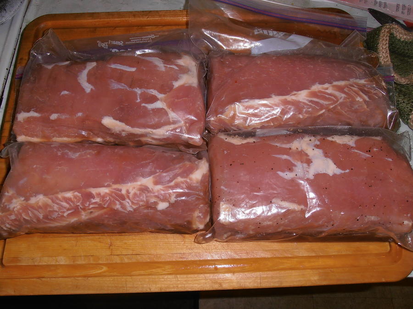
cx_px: 206
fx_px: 358
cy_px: 154
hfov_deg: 60.0
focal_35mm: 30
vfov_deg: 46.8
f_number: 3.5
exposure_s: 1/30
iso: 80
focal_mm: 5.25
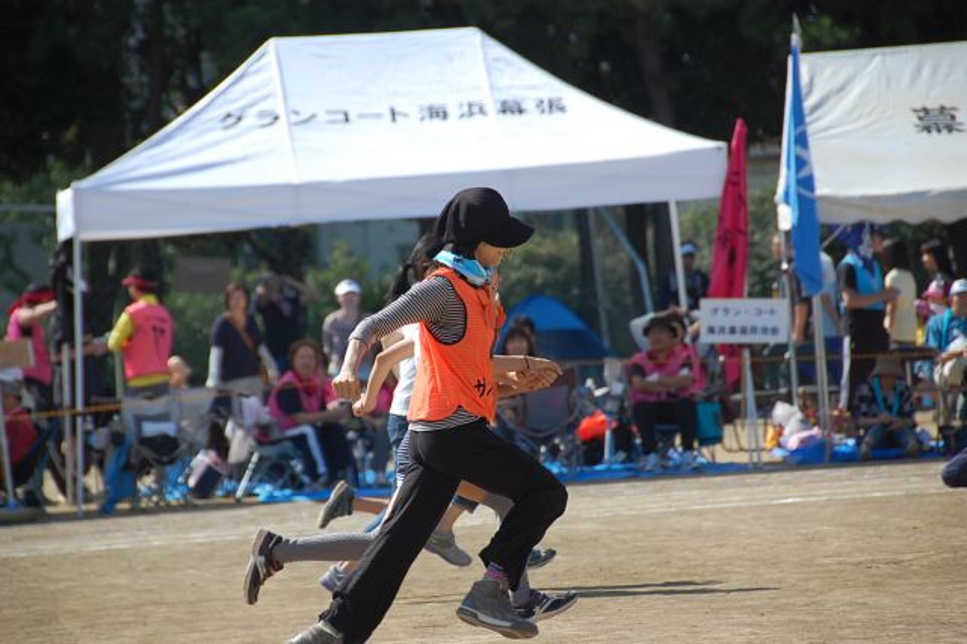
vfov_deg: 5.4
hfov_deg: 8.1
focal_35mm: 255
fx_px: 6846
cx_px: 484
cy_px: 322
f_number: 5.6
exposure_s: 1/1000
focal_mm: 170
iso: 320
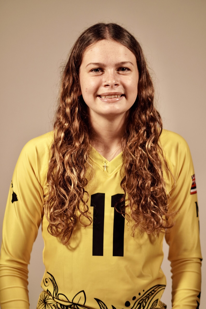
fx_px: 1094
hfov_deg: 10.8
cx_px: 103
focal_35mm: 128
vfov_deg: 16.1
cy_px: 154
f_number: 2
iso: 640
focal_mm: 85
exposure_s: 1/80
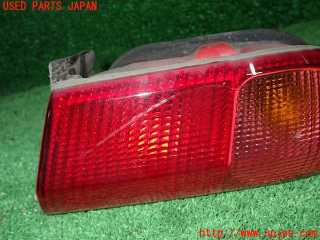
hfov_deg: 51.4
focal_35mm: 36
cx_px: 160
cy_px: 120
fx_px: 333
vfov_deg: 39.7
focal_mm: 6.37
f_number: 7.1
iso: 400
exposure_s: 1/40
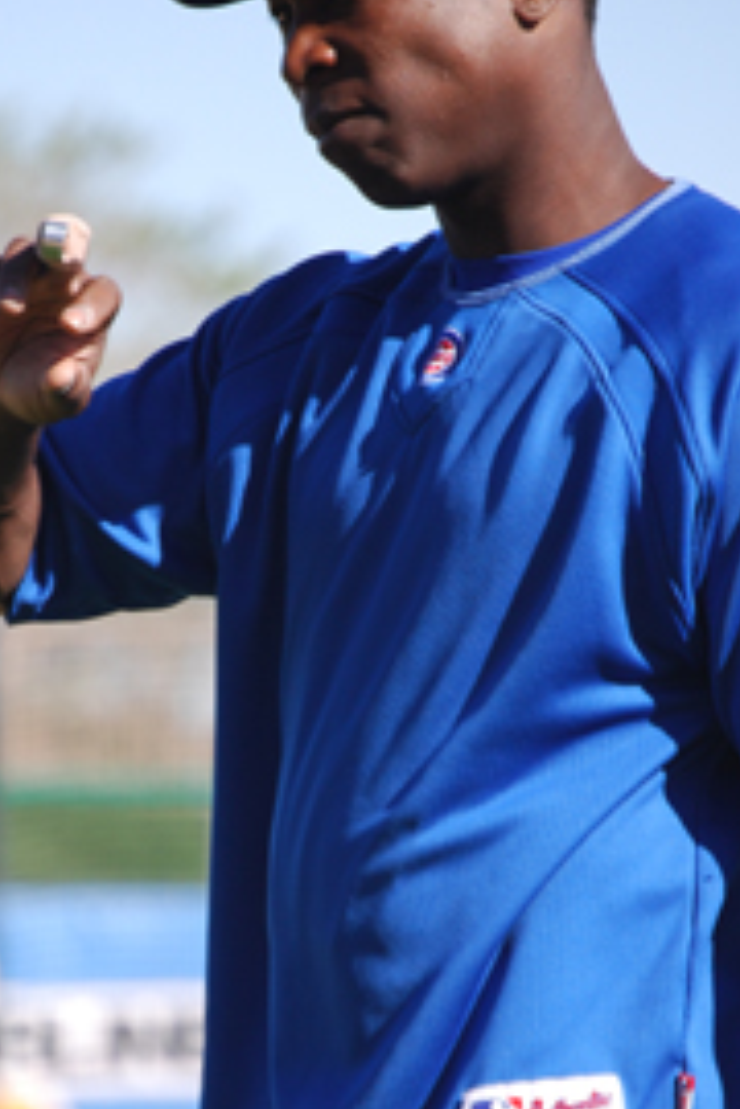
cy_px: 723
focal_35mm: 498
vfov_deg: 4.1
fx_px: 15354
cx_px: 263
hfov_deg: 2.8
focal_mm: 200
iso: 250
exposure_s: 1/500
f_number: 5.6
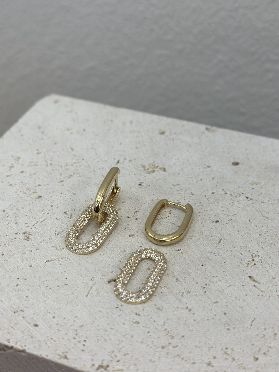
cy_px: 186
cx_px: 140
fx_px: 516
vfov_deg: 39.7
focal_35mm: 48
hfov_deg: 30.3
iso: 80
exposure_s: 1/491
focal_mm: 6.86
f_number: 1.78
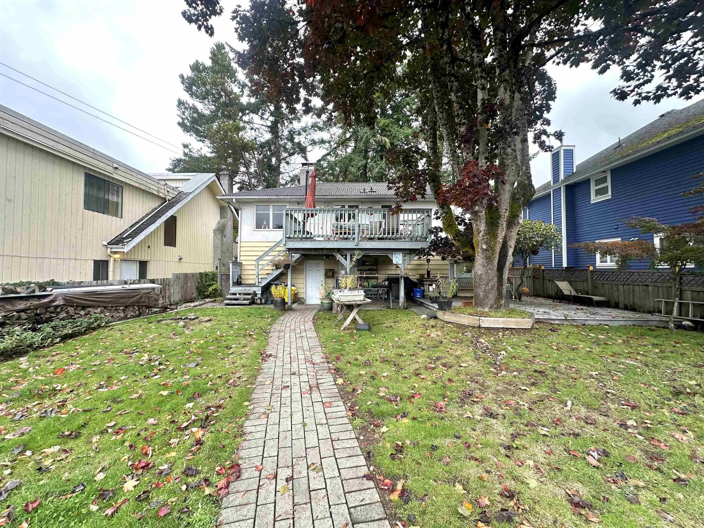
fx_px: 285
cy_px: 264
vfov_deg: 85.7
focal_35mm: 14
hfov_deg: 102.1
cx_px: 352
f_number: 2.2
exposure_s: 1/99
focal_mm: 2.22
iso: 50
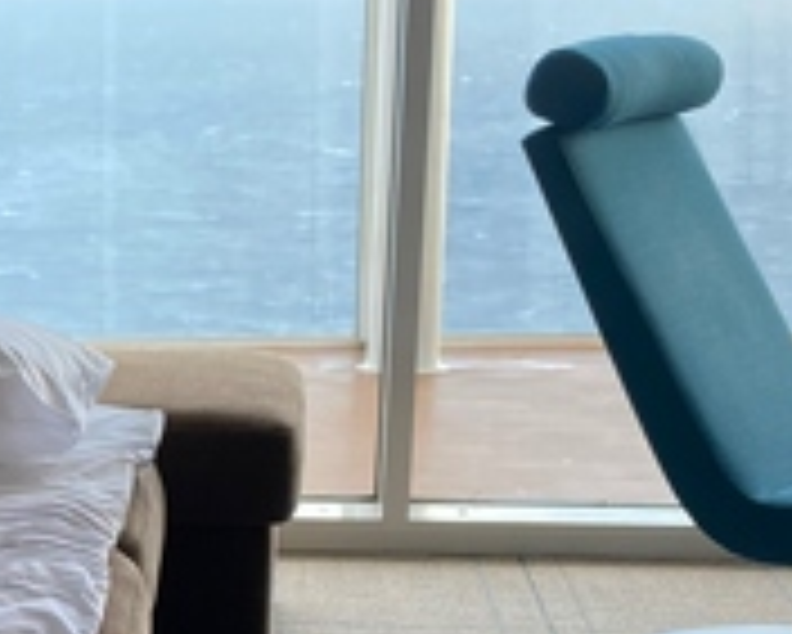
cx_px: -261
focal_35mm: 114
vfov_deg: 13.3
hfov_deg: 15.9
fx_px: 2674
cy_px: 670
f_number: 1.8
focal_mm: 4.25
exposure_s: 1/122
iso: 64
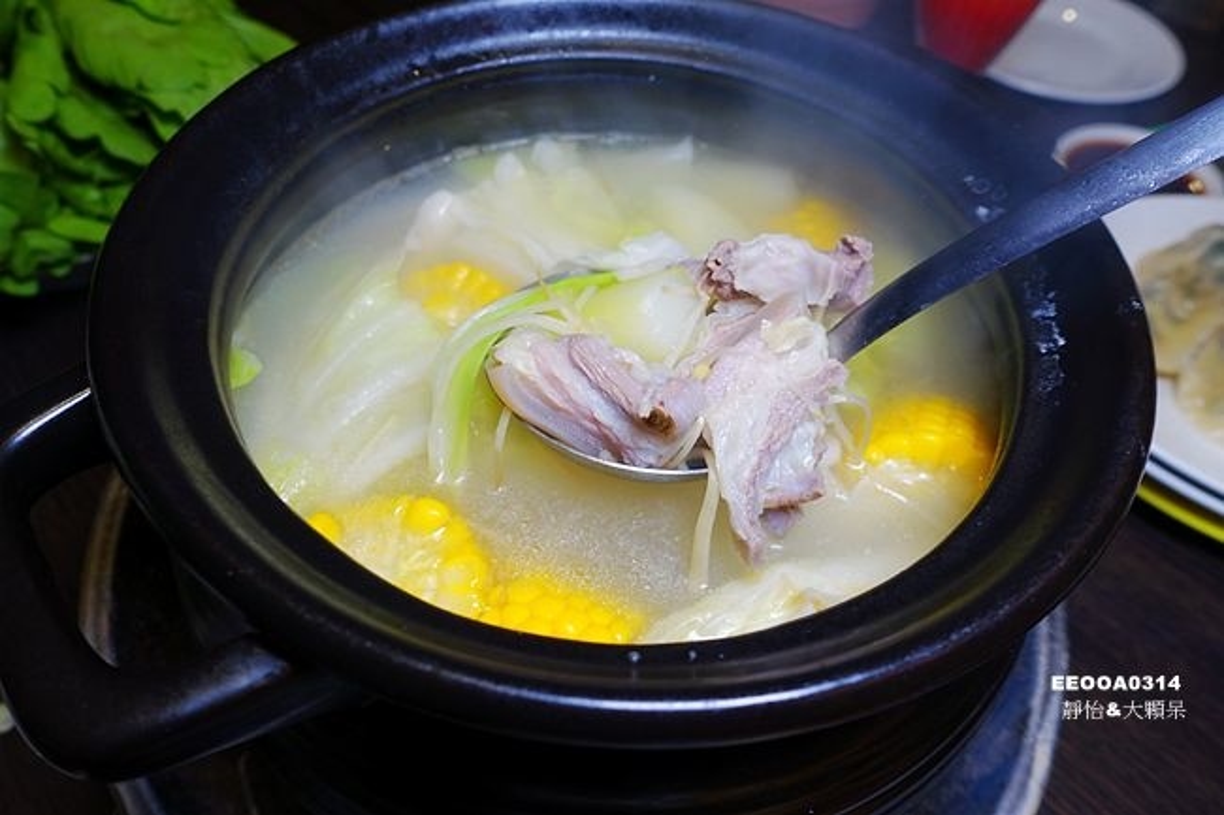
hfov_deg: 73.8
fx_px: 816
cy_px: 408
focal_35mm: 24
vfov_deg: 53.1
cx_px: 612
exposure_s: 1/40
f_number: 2.8
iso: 125
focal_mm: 8.8
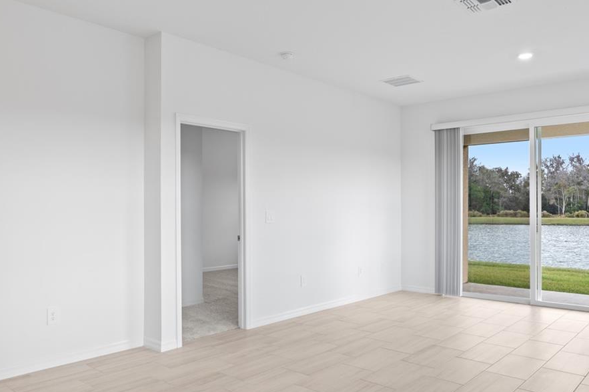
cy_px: 211
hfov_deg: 63.6
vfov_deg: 44.9
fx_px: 474
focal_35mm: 29
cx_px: 269
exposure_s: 1/4
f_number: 9
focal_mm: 16
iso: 320
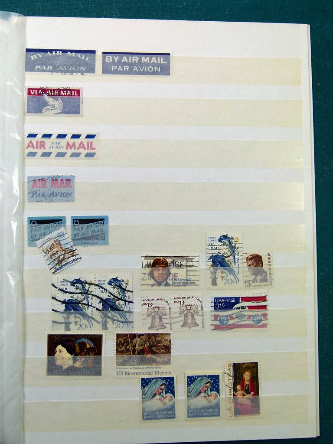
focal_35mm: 34
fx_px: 436
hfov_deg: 41.8
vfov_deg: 54.0
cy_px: 222
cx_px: 166
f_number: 4
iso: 100
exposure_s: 1/125
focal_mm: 6.1
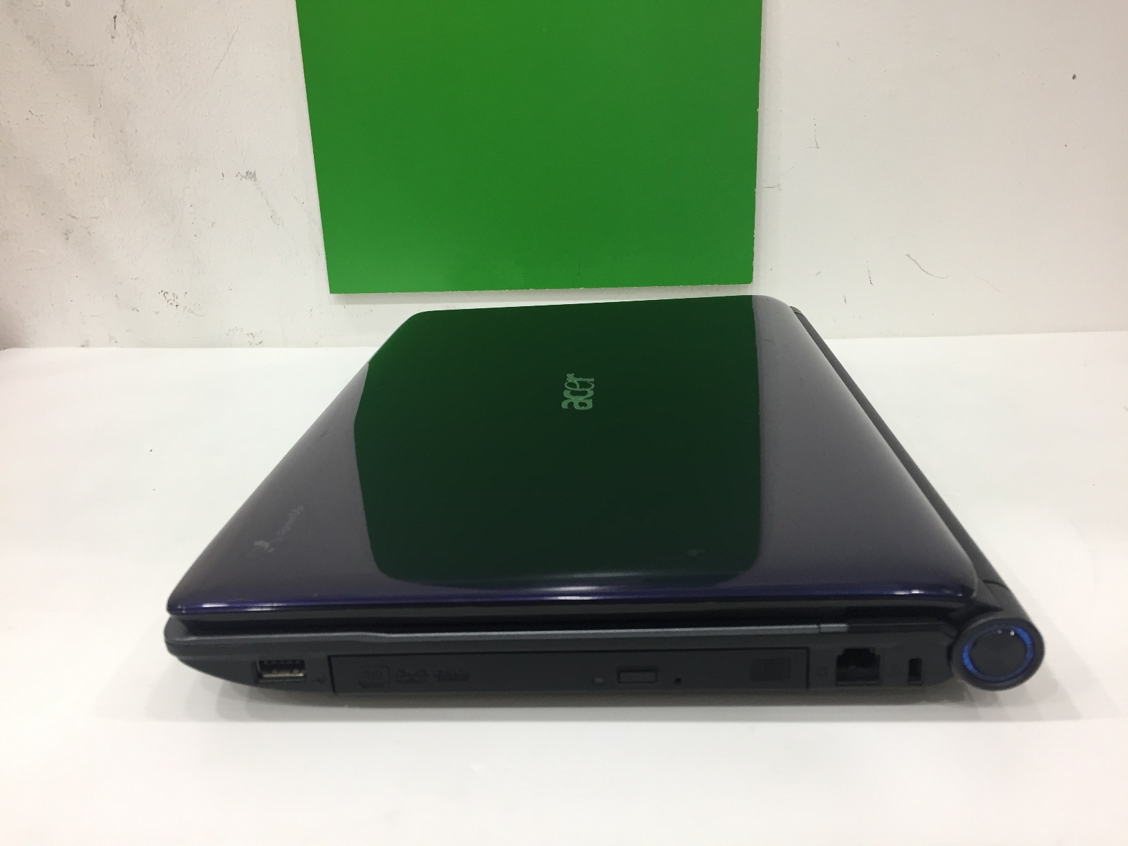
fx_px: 945
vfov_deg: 48.2
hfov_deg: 61.7
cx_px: 564
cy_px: 423
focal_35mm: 29
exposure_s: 1/33
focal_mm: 4.15
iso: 100
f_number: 2.2
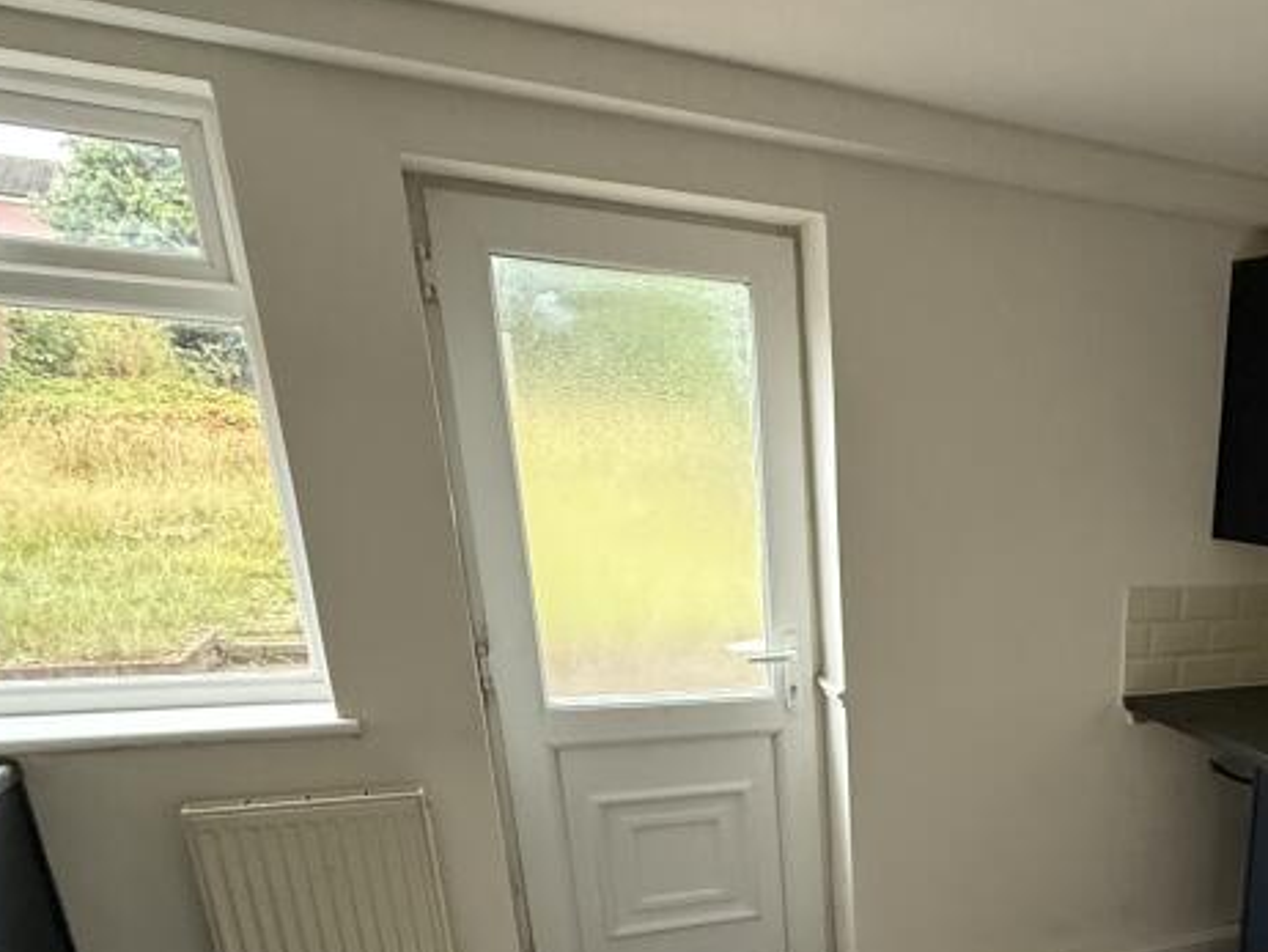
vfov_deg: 41.7
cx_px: 1147
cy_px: 861
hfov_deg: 51.3
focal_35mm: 31
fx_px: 1136
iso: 500
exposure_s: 1/60
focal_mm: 2.22
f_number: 2.2
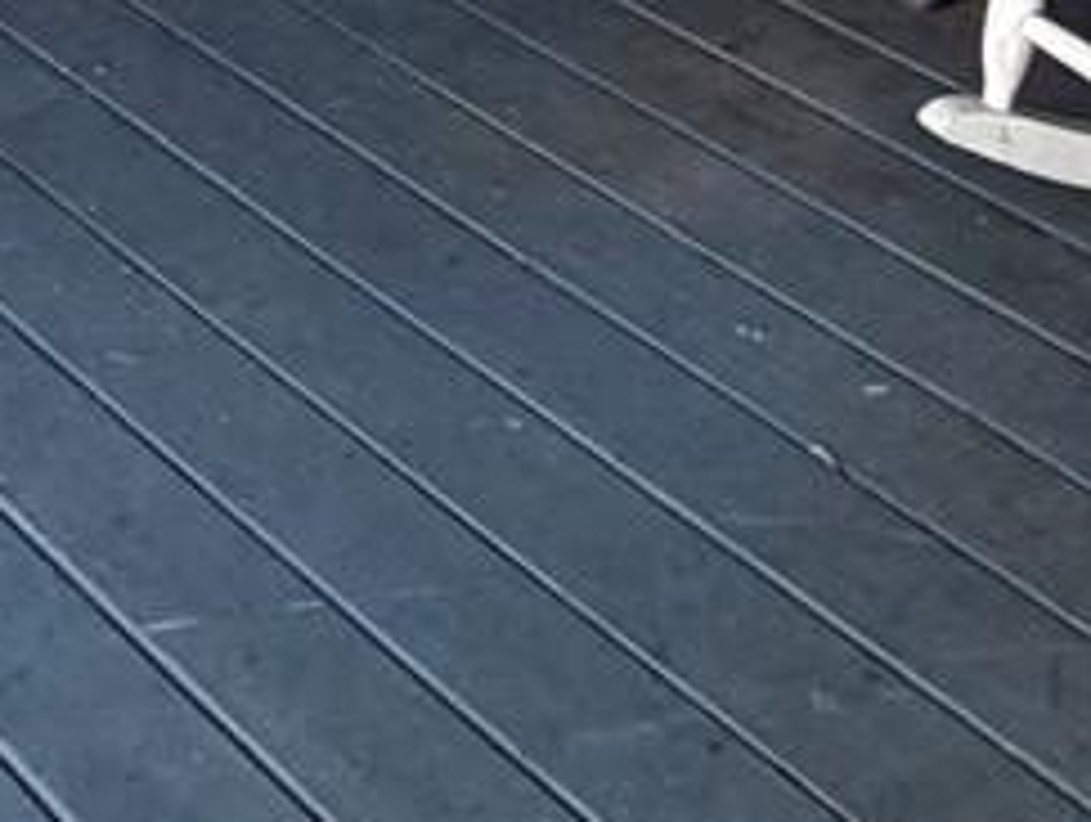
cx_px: 54
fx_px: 2904
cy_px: -1231
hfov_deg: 20.7
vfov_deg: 12.3
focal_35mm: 92
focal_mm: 2.22
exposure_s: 1/121
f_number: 2.2
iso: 125
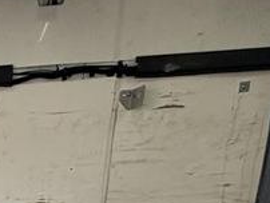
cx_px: -126
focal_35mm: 62
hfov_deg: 24.7
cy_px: 350
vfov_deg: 19.0
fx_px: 484
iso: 80
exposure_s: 1/126
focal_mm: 2.22
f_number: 2.2
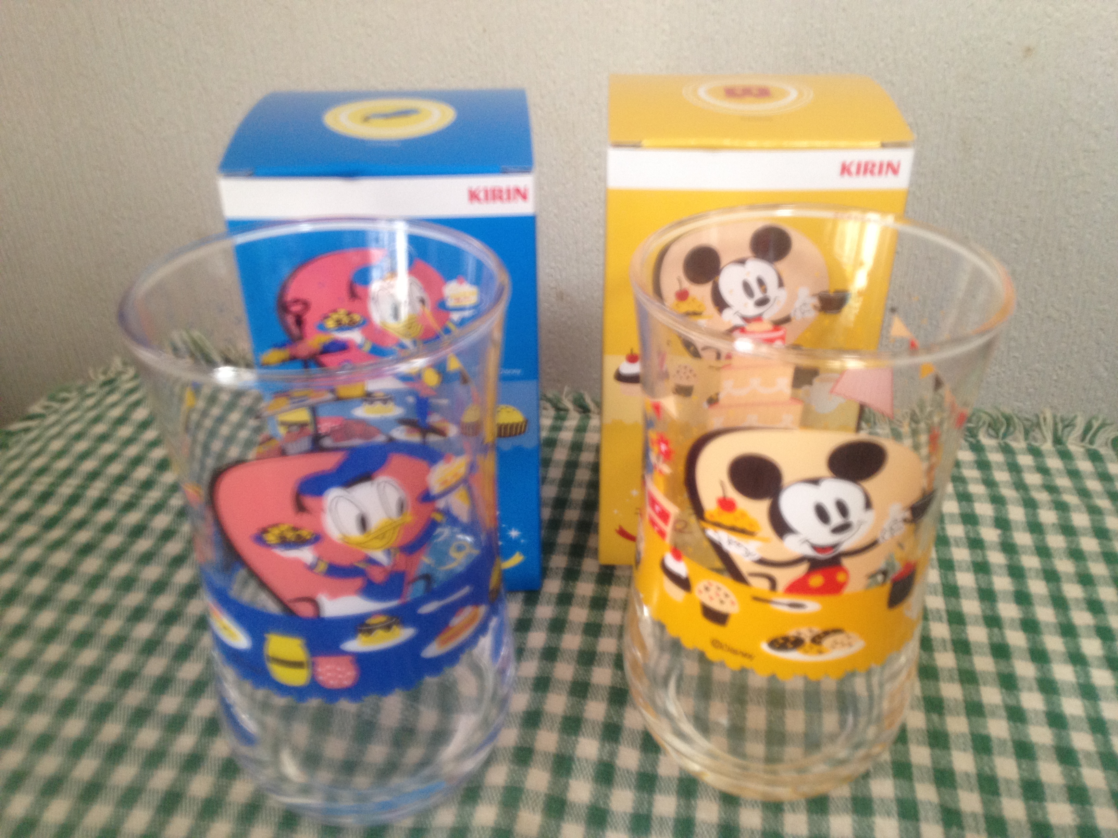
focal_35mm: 35
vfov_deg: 40.7
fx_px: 1130
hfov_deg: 52.6
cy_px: 419
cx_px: 559
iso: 125
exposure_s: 1/20
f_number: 2.4
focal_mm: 4.28
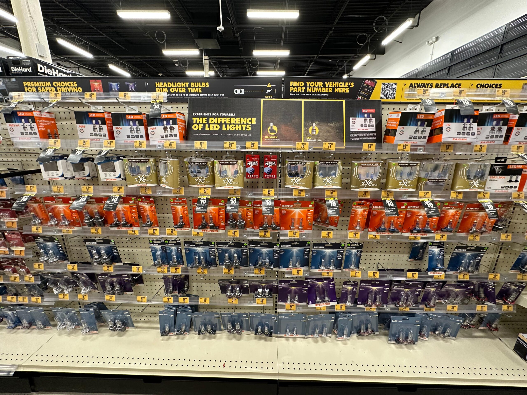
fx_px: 213
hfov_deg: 102.1
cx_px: 264
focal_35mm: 14
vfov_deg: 85.7
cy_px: 198
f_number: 2.2
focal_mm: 2.22
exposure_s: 1/60
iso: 160
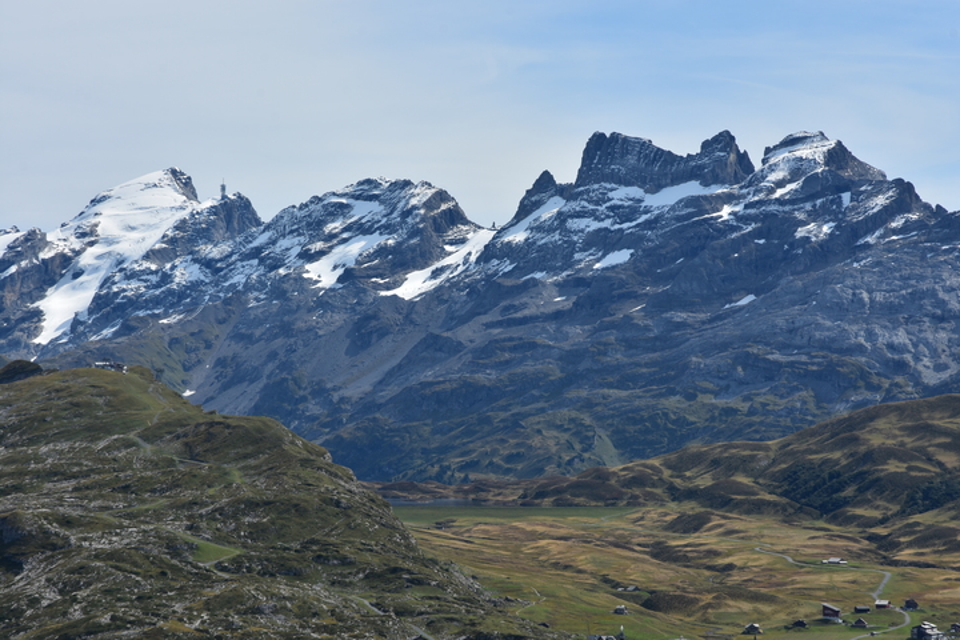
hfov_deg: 16.1
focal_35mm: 128
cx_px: 480
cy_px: 320
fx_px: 3400
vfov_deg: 10.8
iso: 100
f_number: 11
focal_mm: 85
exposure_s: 1/160
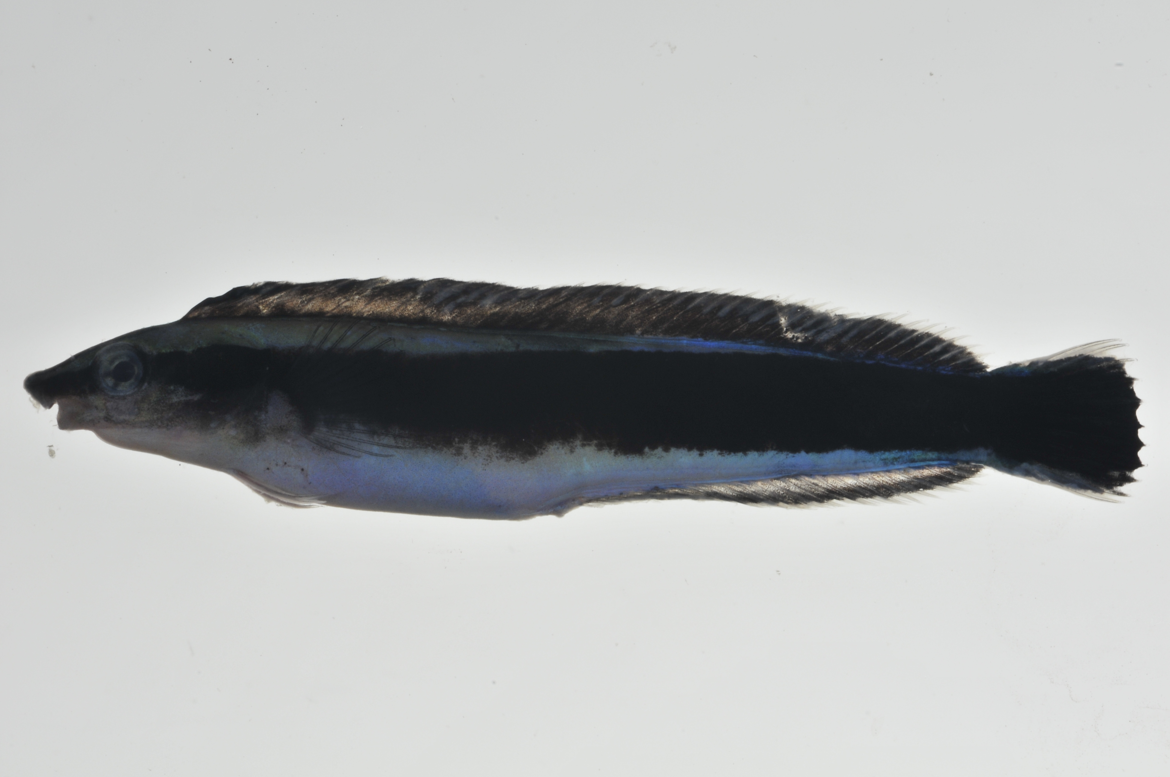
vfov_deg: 8.7
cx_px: 585
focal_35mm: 158
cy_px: 388
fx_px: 5112
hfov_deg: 13.1
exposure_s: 1/60
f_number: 29
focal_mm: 105
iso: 200
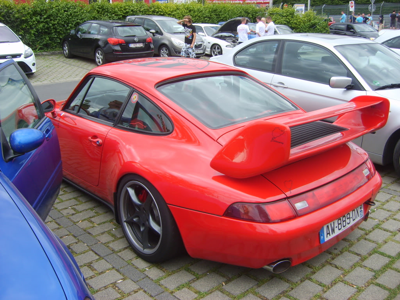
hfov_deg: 52.6
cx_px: 200
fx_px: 404
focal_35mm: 35
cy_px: 150
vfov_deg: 40.7
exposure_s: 1/90
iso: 50
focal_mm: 5.8
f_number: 2.8
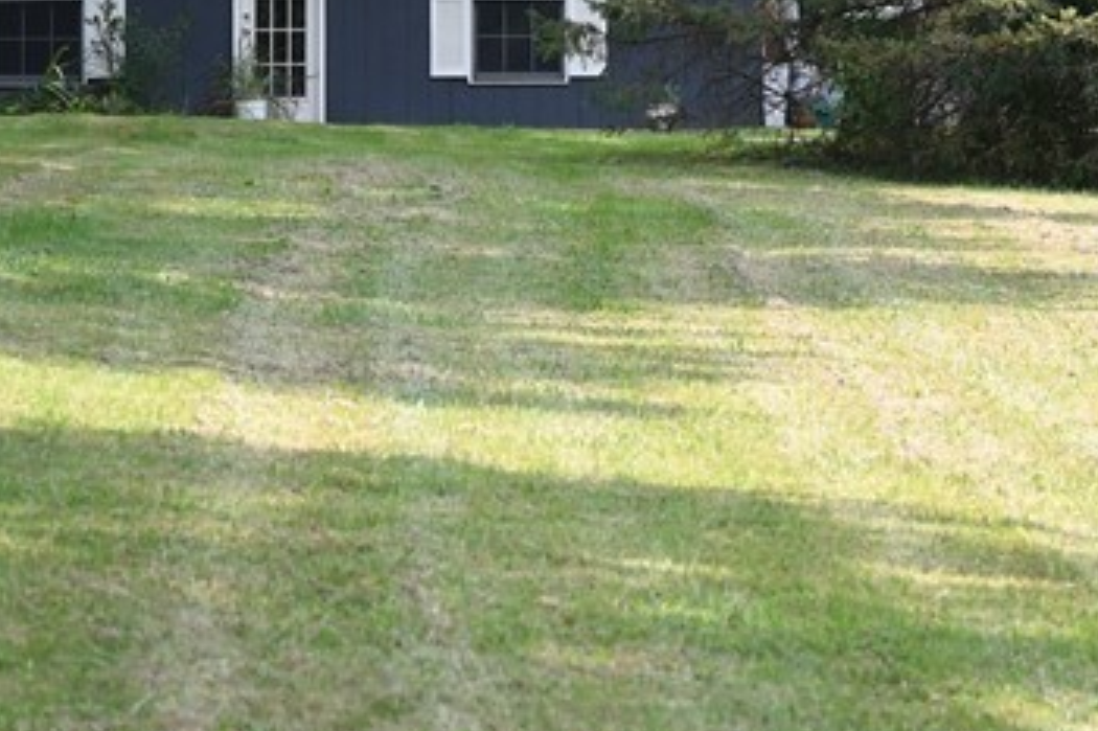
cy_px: -94
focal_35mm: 242
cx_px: 718
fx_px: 7377
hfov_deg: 8.5
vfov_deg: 5.7
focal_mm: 52
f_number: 3.8
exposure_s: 1/2500
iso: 720
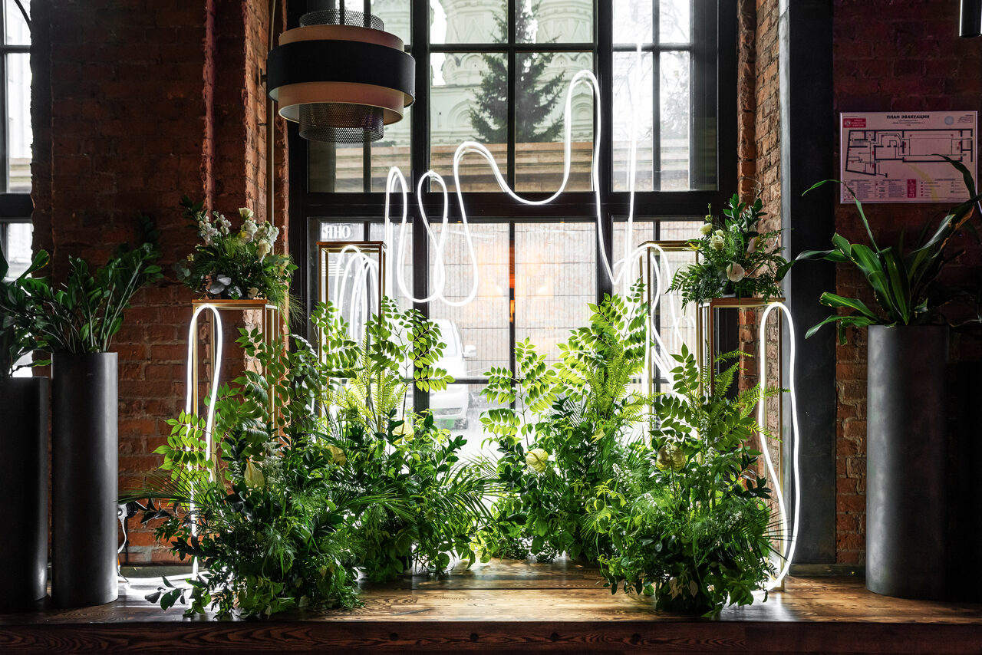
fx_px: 1091
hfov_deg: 48.4
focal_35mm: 40
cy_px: 328
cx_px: 491
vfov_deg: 33.4
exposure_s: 1/50
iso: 500
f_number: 5
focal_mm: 40
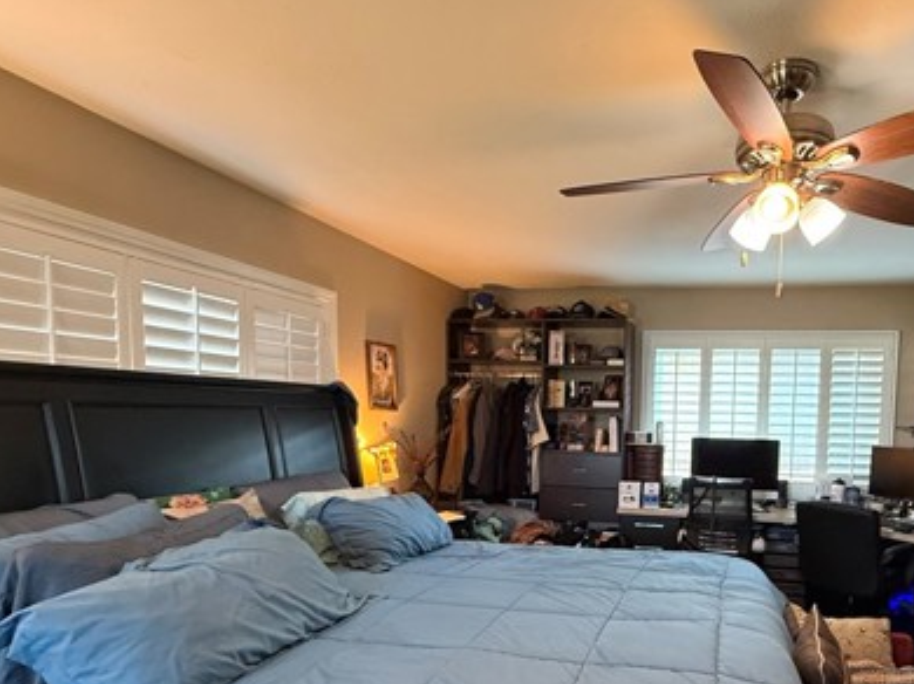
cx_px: 614
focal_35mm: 23
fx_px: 607
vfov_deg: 57.5
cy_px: 459
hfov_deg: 71.6
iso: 640
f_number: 2.2
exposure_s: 1/60
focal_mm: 2.22
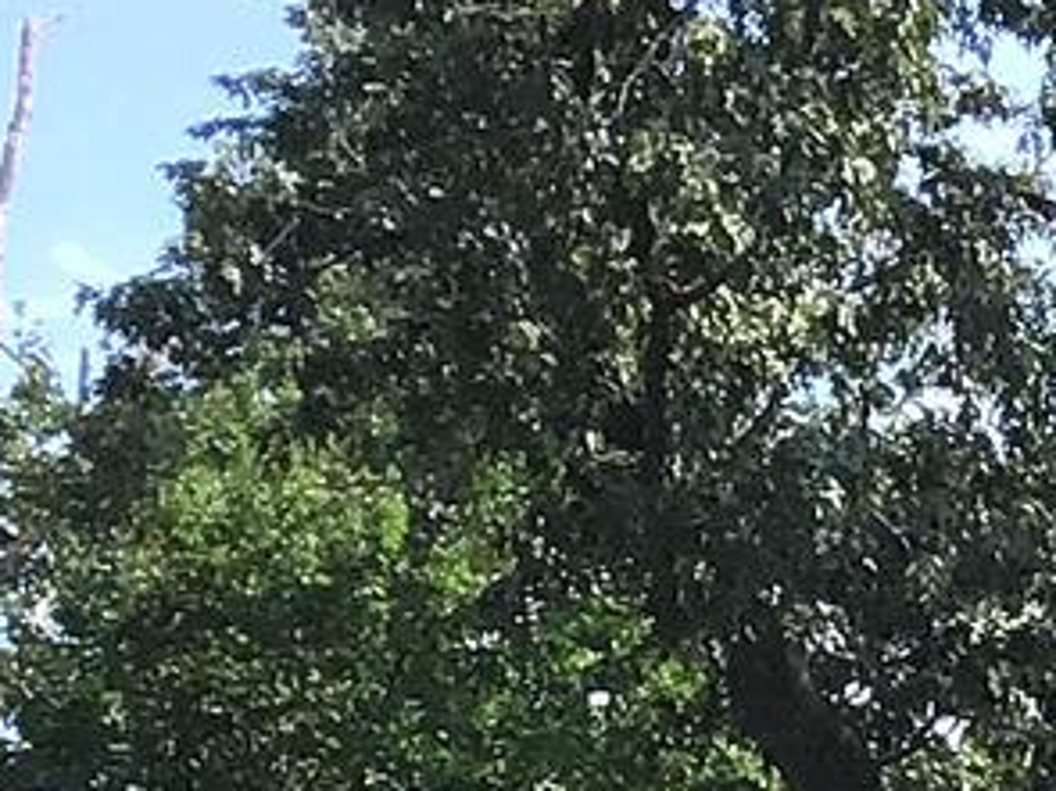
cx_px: 2667
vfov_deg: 6.4
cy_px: 2251
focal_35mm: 215
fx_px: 6556
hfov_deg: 8.3
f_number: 2.4
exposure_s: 1/673
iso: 25
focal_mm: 3.3
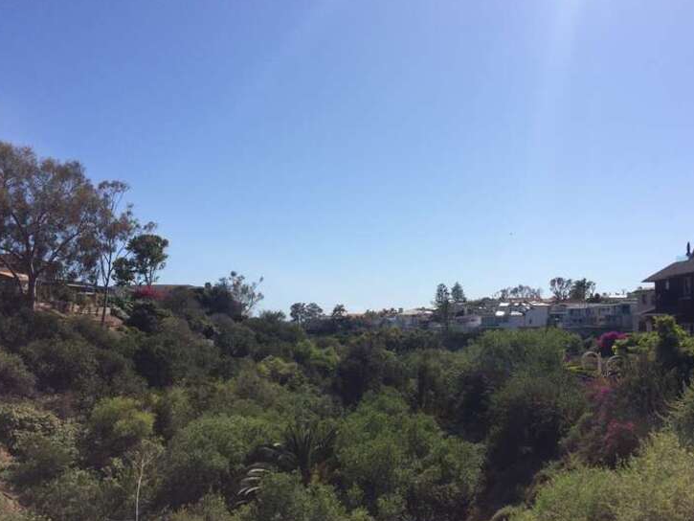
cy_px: 282
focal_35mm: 32
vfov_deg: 44.1
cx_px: 371
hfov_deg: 56.8
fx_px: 642
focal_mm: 4.15
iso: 32
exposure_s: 1/3731
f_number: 2.2
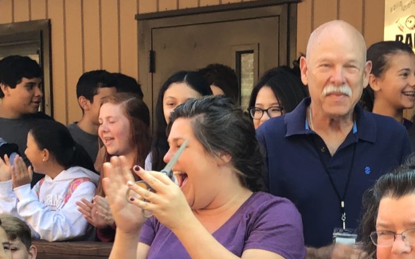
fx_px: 1063
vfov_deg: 13.4
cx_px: 309
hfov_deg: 21.9
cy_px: 333
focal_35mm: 94
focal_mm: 3.3
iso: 32
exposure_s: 1/120
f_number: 2.4
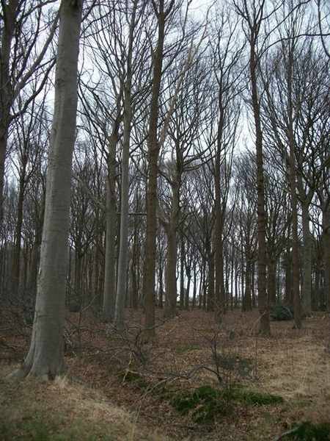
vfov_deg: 56.8
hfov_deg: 44.2
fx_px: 407
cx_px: 165
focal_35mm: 32
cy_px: 220
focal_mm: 5.7
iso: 80
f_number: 2.9
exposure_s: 1/160
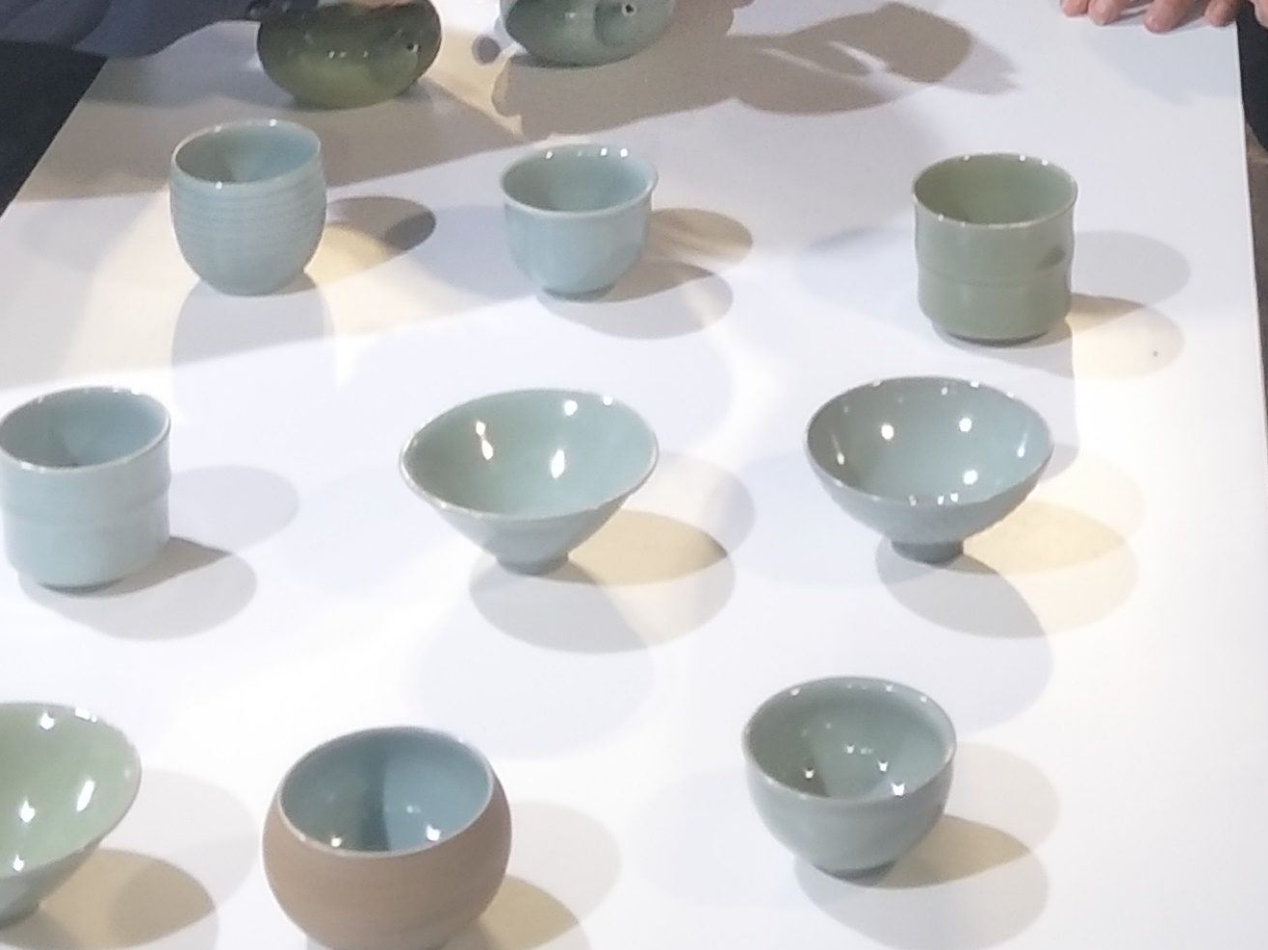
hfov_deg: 25.2
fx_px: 2820
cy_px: -523
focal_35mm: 77
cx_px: 871
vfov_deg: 17.1
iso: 128
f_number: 1.7
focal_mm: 3.79
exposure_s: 1/33
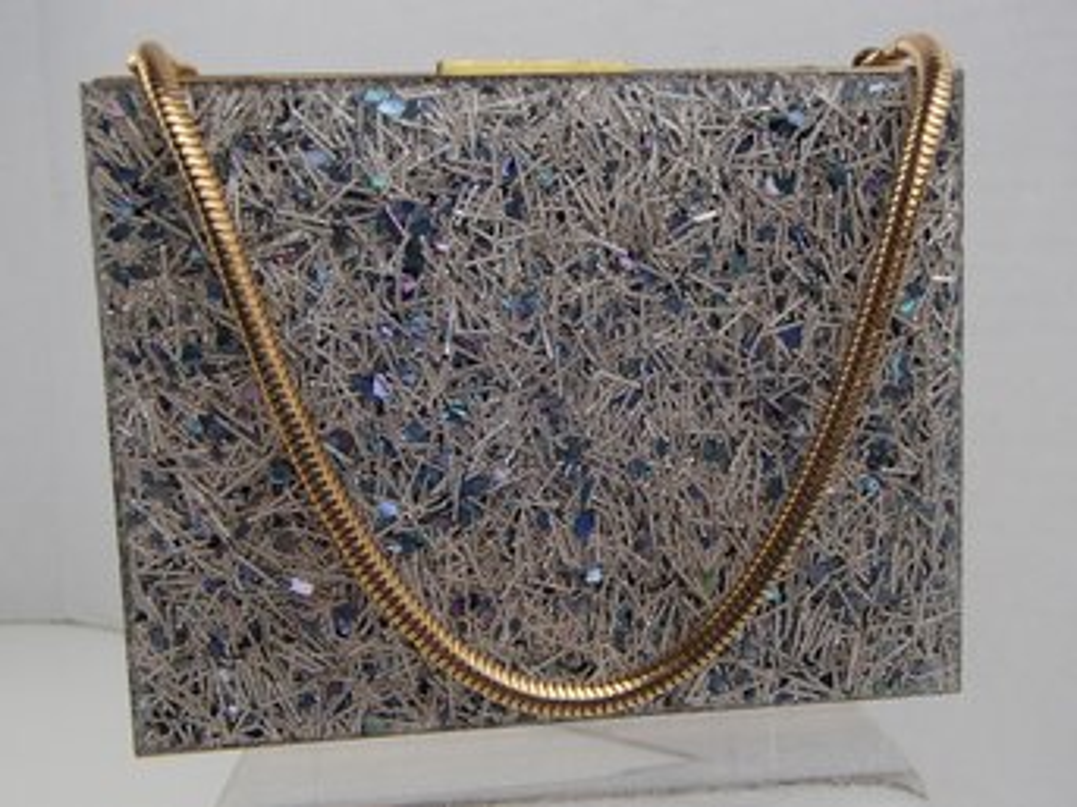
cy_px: 404
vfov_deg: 38.6
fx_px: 1151
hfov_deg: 50.2
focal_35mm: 37
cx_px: 538
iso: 250
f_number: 4.7
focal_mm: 6.64
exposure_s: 1/160
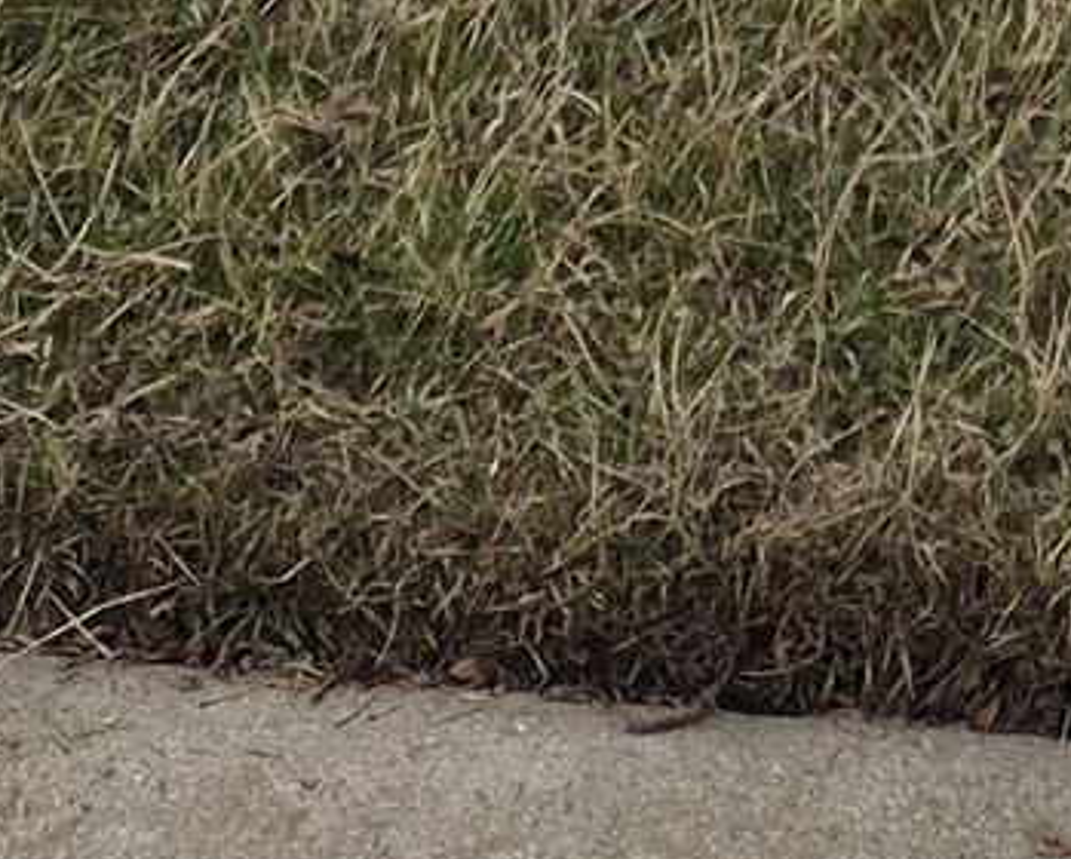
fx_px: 4696
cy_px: -2335
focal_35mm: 148
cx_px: 1697
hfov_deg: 12.3
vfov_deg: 7.8
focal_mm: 5.4
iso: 80
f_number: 1.8
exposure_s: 1/6896
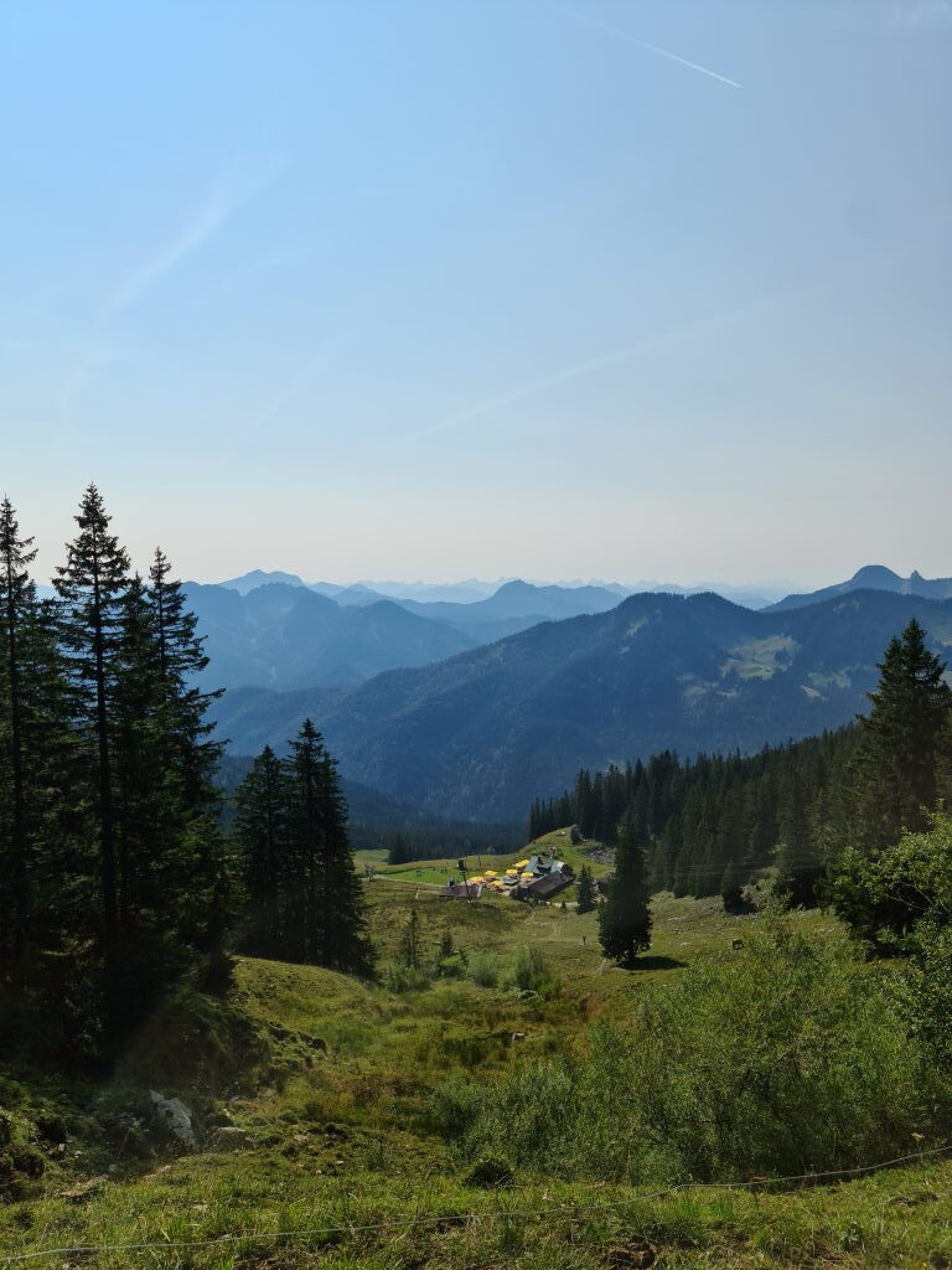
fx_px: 917
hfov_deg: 54.9
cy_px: 635
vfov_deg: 69.4
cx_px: 476
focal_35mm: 25
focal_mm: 7
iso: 50
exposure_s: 1/2816
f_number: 1.8
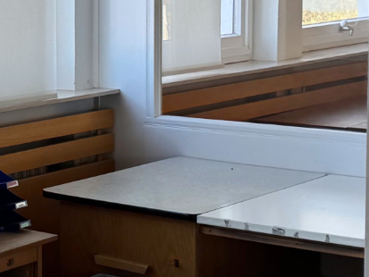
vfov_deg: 16.9
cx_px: -286
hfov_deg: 18.1
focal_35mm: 87
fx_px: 928
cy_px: 90
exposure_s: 1/309
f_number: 1.8
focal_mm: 6.8
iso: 80
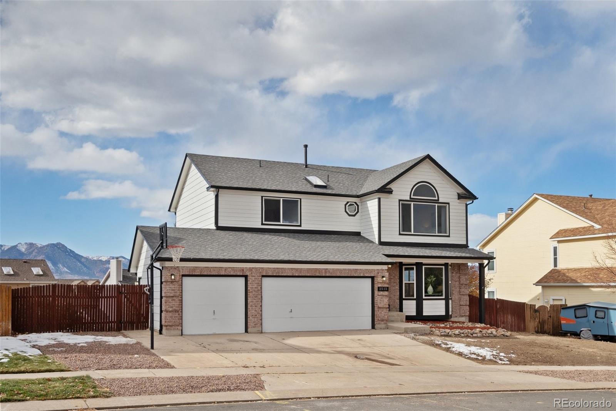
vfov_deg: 37.8
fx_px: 599
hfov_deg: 54.4
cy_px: 206
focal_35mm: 35
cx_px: 308
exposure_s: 1/1600
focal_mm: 35
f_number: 6.3
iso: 500
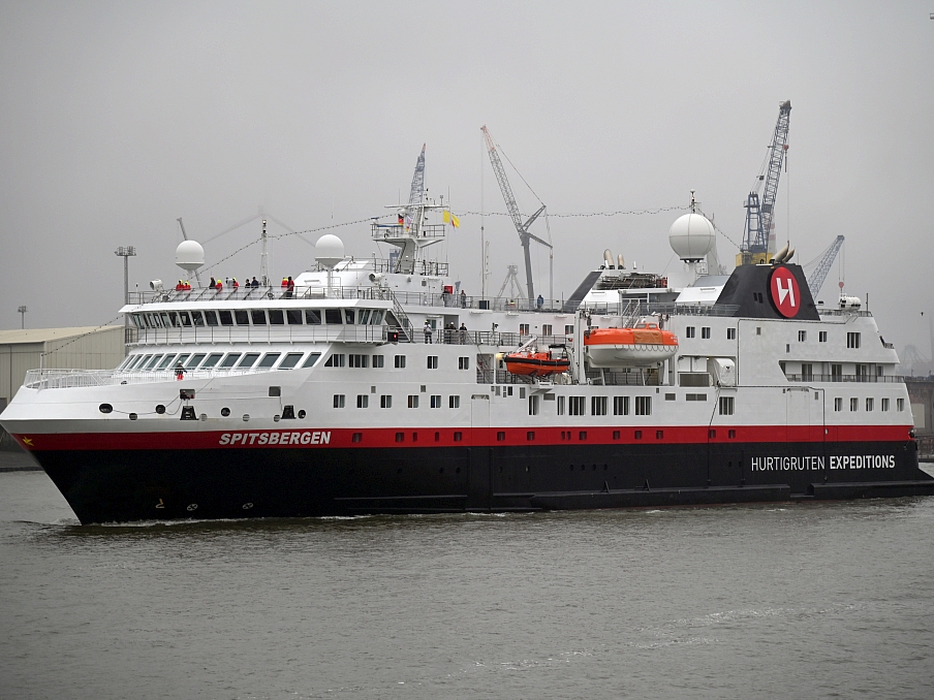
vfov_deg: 13.6
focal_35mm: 109
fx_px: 2941
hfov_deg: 18.0
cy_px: 352
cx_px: 474
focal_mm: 100
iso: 200
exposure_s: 1/500
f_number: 4
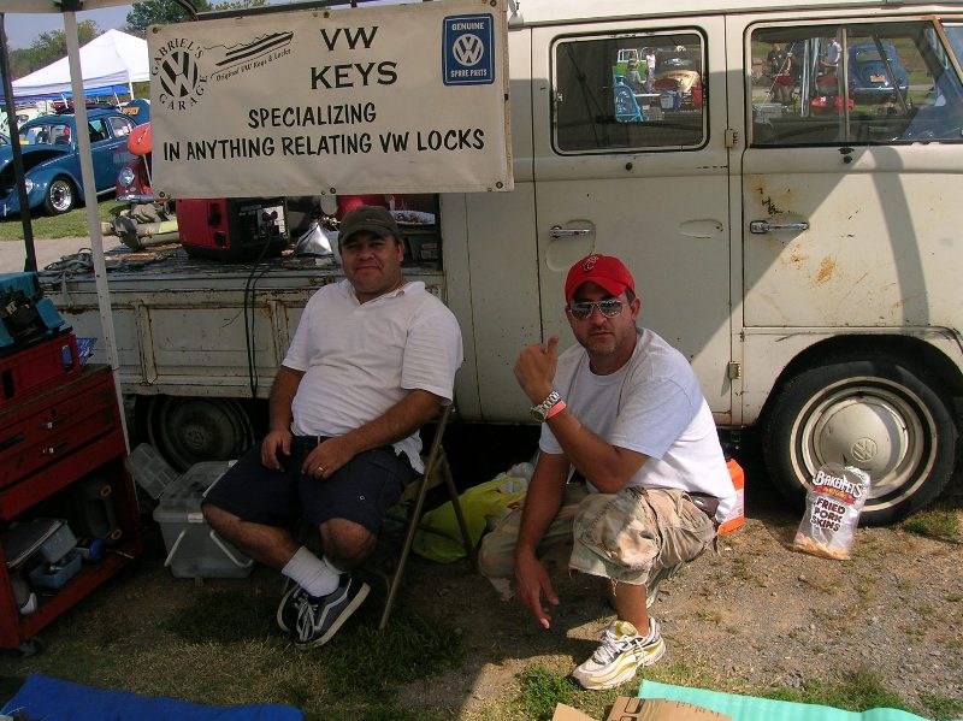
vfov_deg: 41.8
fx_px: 945
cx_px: 482
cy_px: 360
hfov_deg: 54.0
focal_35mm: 34
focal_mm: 5.7
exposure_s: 1/276
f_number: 4.9
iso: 50
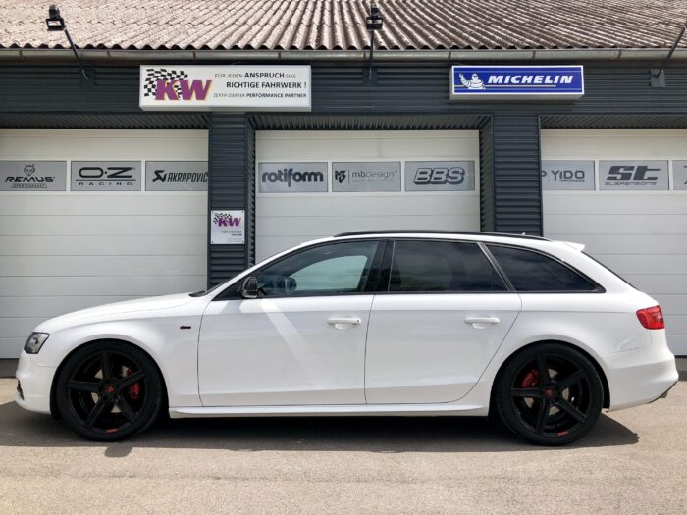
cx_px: 344
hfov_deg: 63.4
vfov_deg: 49.7
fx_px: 556
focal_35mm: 28
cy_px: 258
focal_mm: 3.99
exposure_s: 1/2288
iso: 20
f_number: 1.8
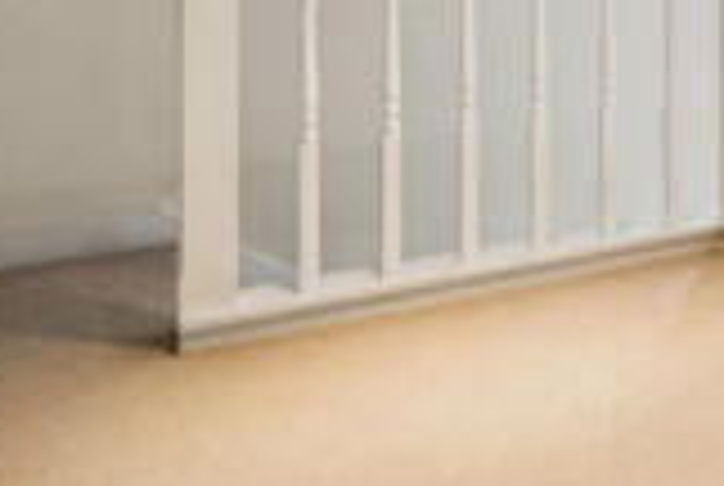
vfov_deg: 19.2
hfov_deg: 19.0
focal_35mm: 65
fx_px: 1310
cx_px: 1441
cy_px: -169
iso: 400
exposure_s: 1/8
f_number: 11
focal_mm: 16
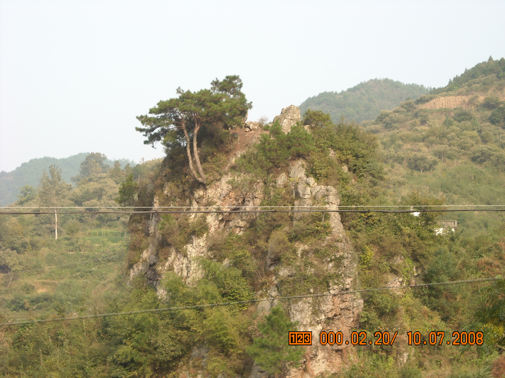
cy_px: 189
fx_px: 1532
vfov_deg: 14.1
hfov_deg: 18.7
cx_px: 252
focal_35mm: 105
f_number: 4.7
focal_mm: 17.1
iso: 64
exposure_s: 1/148
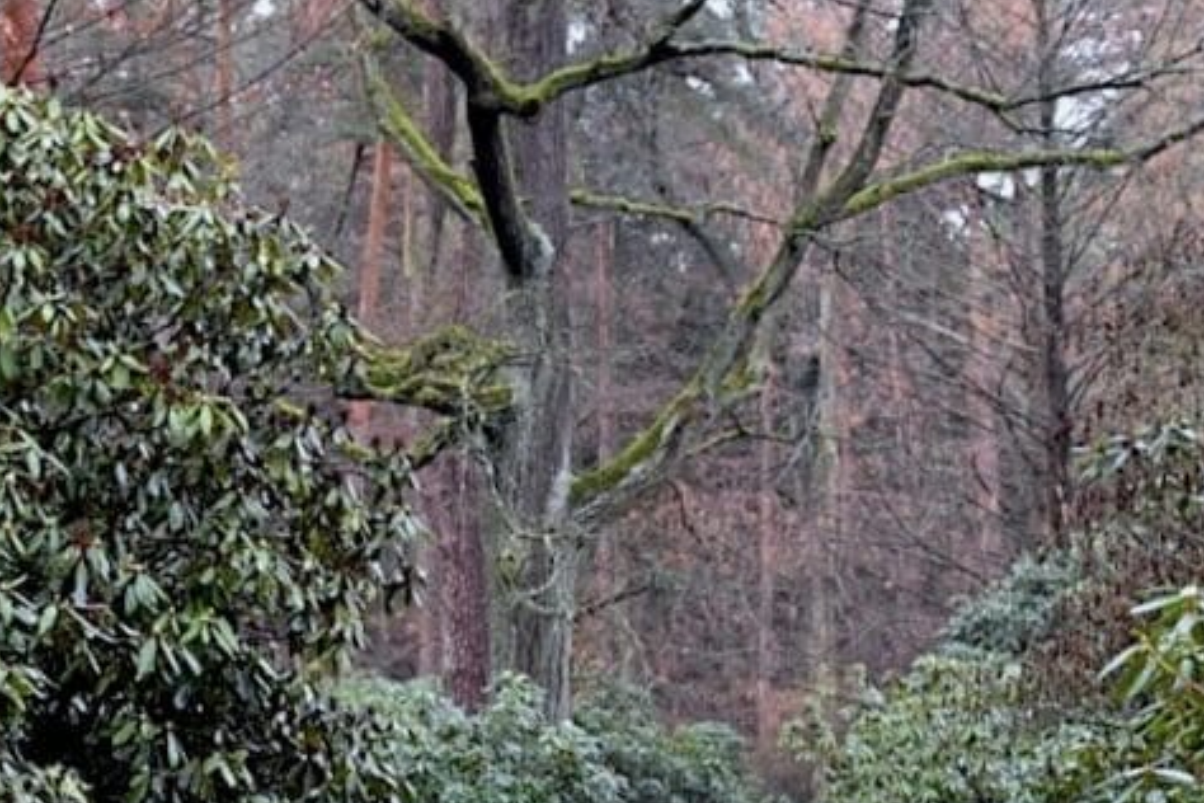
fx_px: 3612
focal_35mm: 108
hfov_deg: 18.8
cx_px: 290
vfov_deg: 12.7
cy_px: 480
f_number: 4
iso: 400
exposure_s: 1/160
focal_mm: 50
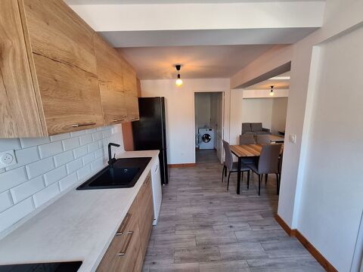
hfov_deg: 106.2
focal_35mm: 13
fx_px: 136
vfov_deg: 89.9
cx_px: 182
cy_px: 136
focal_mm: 1.74
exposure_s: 1/50
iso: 200
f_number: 2.2
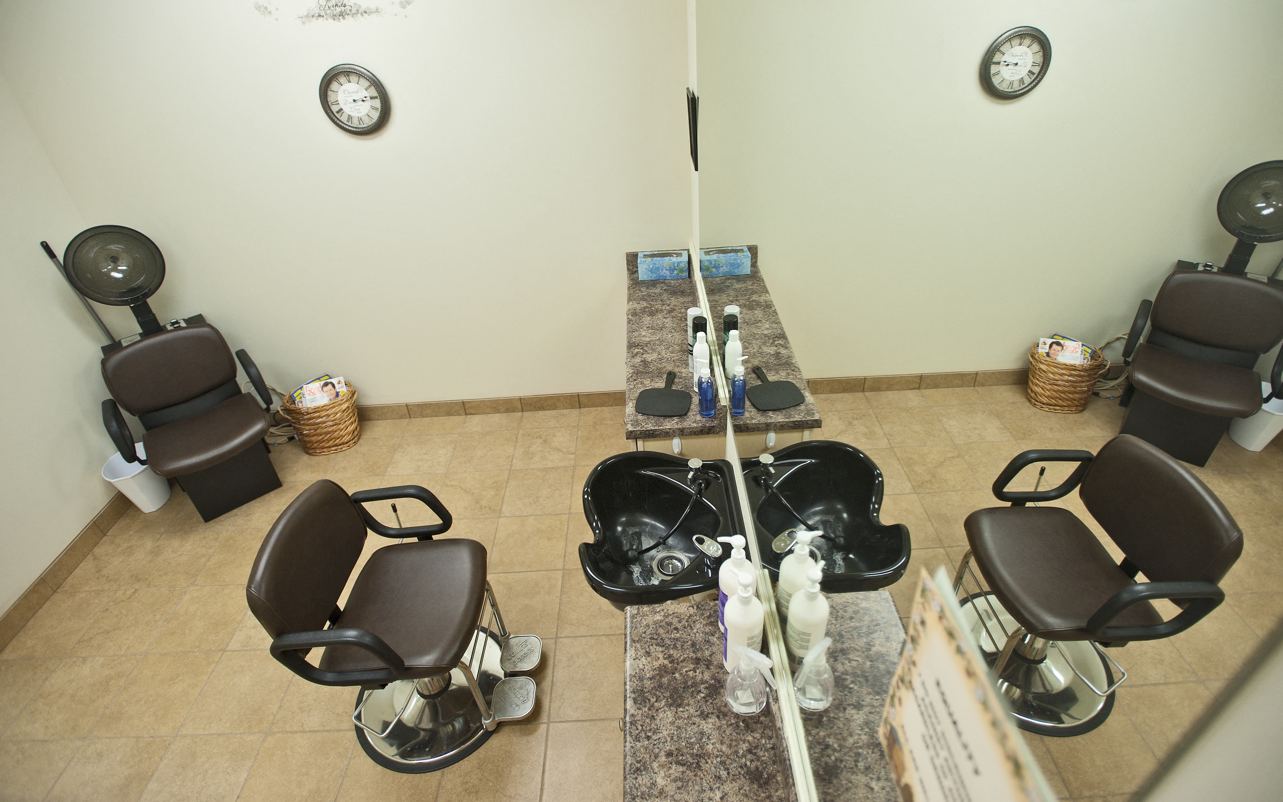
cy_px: 366
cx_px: 649
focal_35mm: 18
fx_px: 629
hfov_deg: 91.1
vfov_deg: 64.9
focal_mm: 17
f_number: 4
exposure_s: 1/50
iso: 640
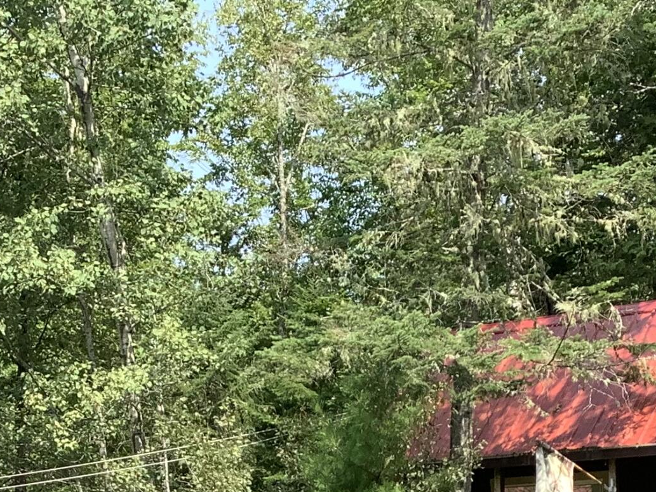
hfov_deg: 21.7
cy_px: 663
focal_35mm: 90
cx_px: 387
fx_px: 1706
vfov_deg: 15.5
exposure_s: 1/440
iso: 25
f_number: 2.4
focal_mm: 3.3
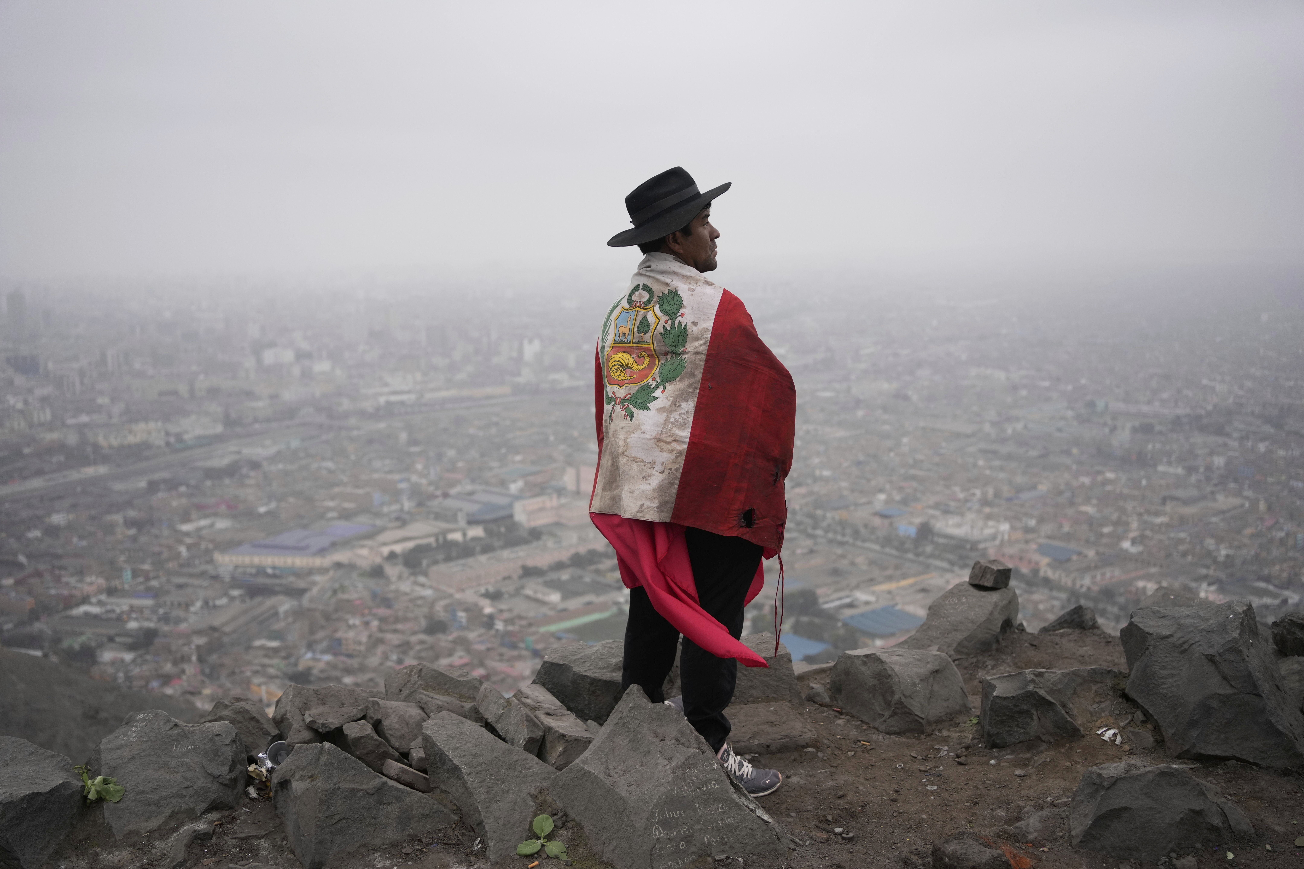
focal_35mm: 35
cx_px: 652
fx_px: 1268
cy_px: 434
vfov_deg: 37.9
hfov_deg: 54.4
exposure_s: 1/5000
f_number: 2.8
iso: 500
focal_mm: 35
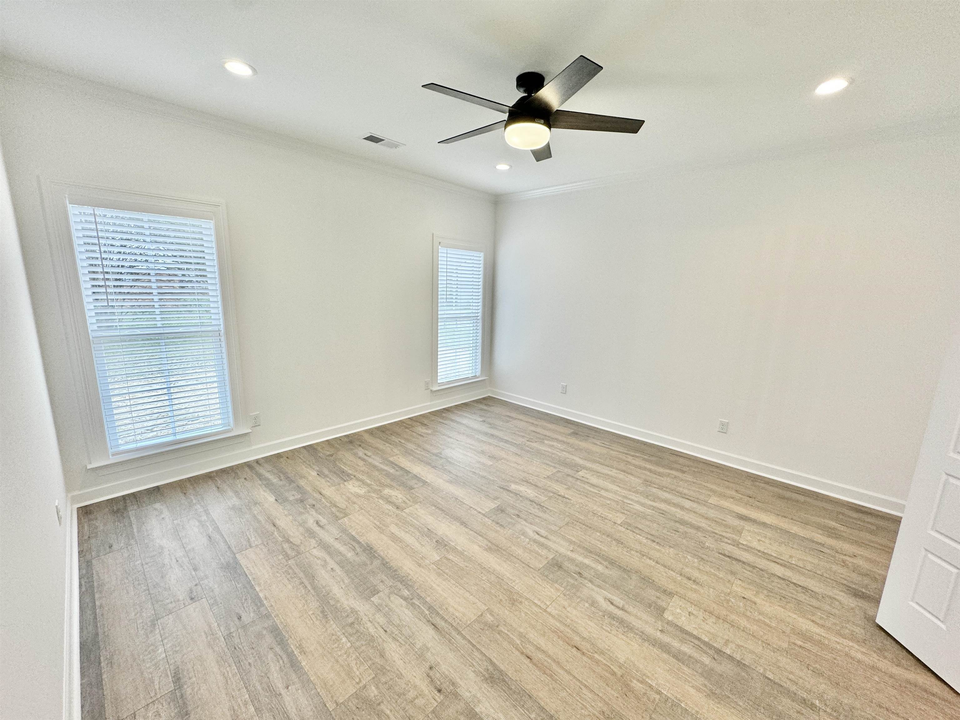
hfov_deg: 102.1
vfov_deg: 85.7
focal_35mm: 14
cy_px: 360
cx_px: 480
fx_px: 388
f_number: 2.2
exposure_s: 1/120
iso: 125
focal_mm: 2.22
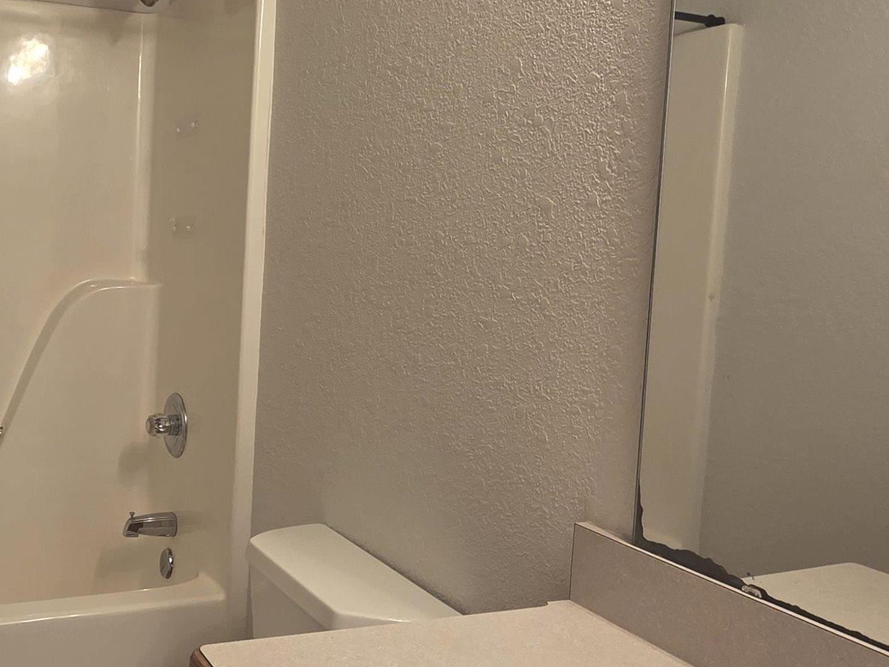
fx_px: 848
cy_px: 310
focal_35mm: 33
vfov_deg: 42.9
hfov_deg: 51.6
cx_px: 168
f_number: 1.9
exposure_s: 1/120
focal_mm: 2.2
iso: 125
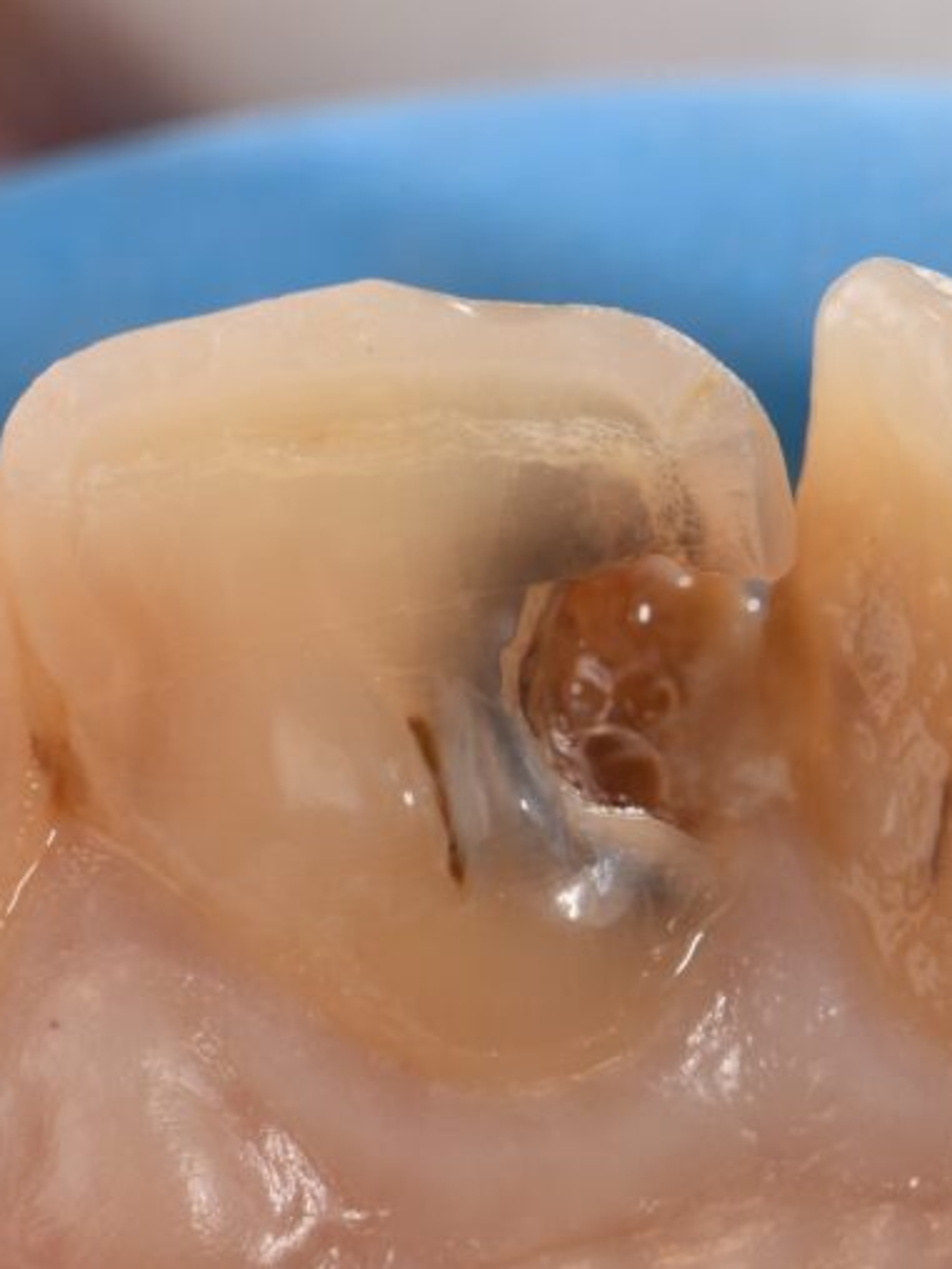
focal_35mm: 228
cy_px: 636
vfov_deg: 8.7
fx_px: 8361
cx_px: 660
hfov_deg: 6.5
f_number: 32
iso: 200
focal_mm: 105
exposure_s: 1/125
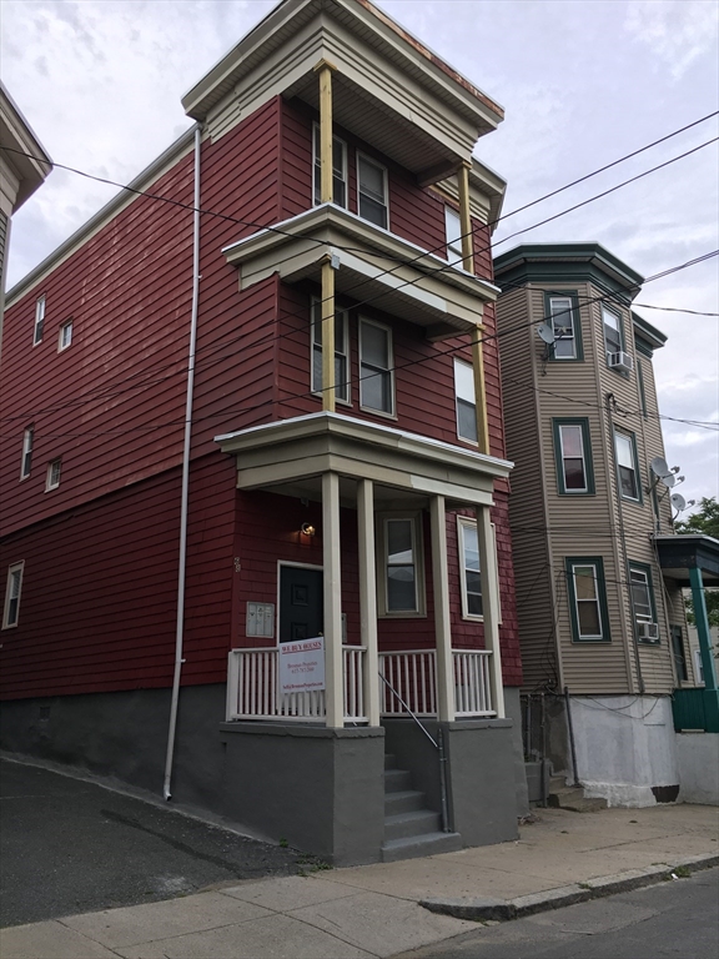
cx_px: 360
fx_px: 803
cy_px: 480
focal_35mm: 29
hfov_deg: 48.2
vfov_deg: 61.7
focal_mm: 4.15
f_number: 2.2
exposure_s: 1/259
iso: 25
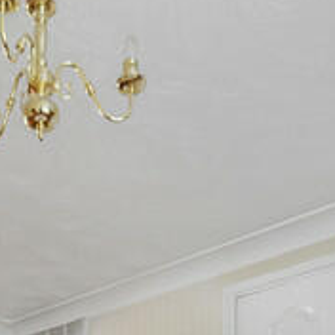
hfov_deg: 24.9
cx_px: 116
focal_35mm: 69
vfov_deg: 19.4
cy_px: 589
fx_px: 755
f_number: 8
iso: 400
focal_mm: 14
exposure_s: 1/5
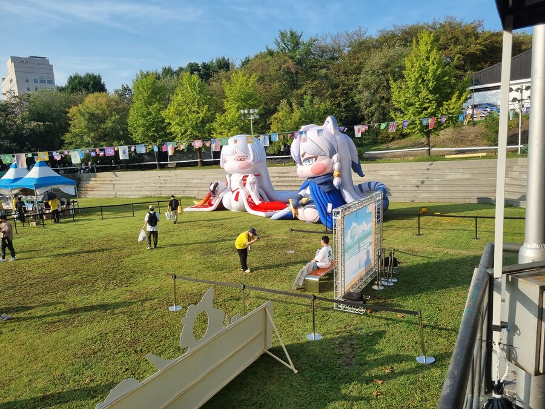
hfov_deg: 67.3
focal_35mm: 26
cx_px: 272
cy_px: 204
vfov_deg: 53.1
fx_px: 409
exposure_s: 1/2248
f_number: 1.8
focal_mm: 5.4
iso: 50
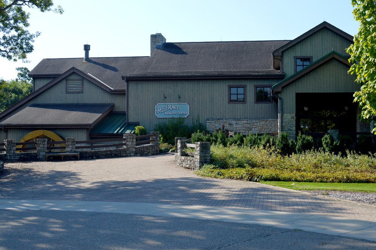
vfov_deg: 25.7
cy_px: 125
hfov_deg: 37.9
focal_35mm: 52
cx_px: 188
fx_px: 548
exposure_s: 1/200
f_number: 11
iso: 400
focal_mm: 35
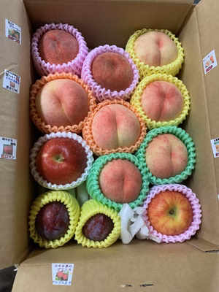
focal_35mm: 26
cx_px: 110
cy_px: 146
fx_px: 219
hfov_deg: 53.1
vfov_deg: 67.3
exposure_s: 1/40
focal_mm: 4.25
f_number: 1.8
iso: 320
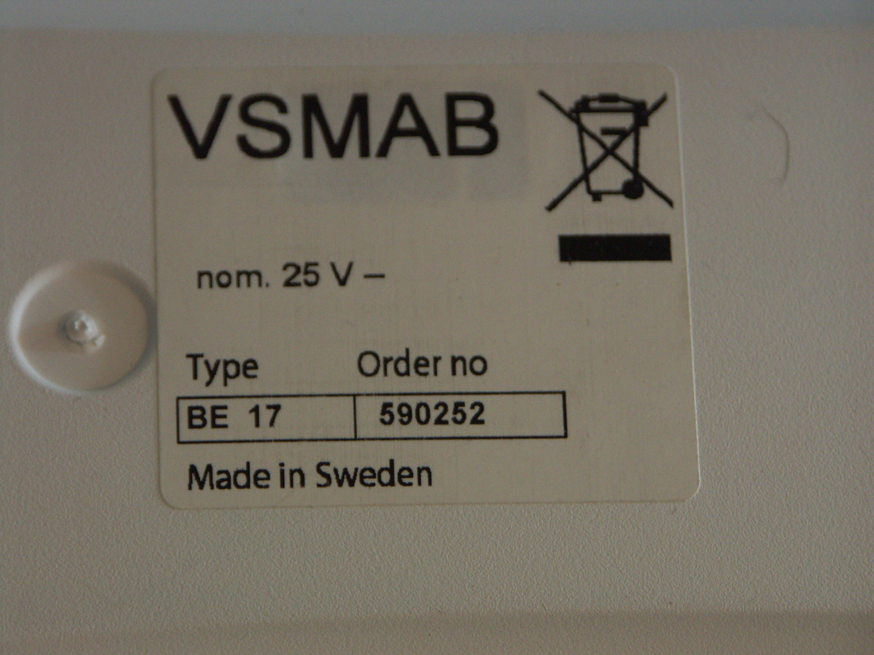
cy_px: 328
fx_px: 5050
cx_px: 437
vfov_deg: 7.4
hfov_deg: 9.9
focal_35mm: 200
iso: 200
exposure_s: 1/50
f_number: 3.5
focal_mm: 50.8
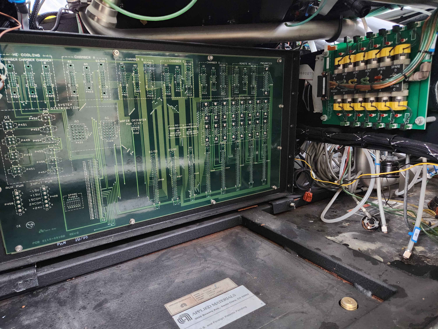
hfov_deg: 73.9
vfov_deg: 58.9
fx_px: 291
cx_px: 219
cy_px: 164
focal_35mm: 23
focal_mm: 5.4
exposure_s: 1/24
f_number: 1.8
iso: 1000
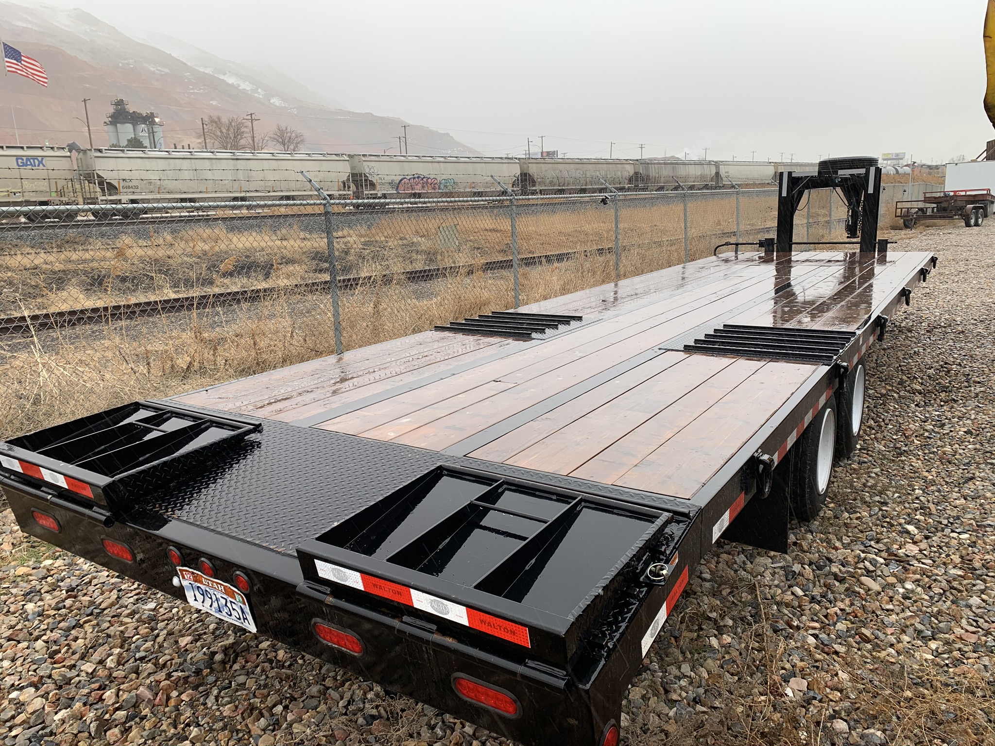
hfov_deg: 67.3
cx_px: 498
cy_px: 373
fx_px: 747
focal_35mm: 26
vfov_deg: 53.1
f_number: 1.8
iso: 25
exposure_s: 1/135
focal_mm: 4.25
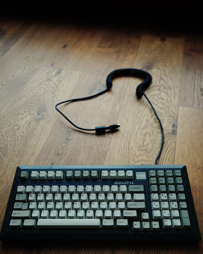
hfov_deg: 43.4
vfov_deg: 52.6
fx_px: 255
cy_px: 149
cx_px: 102
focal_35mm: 34
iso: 640
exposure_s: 1/500
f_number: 3.5
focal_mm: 30
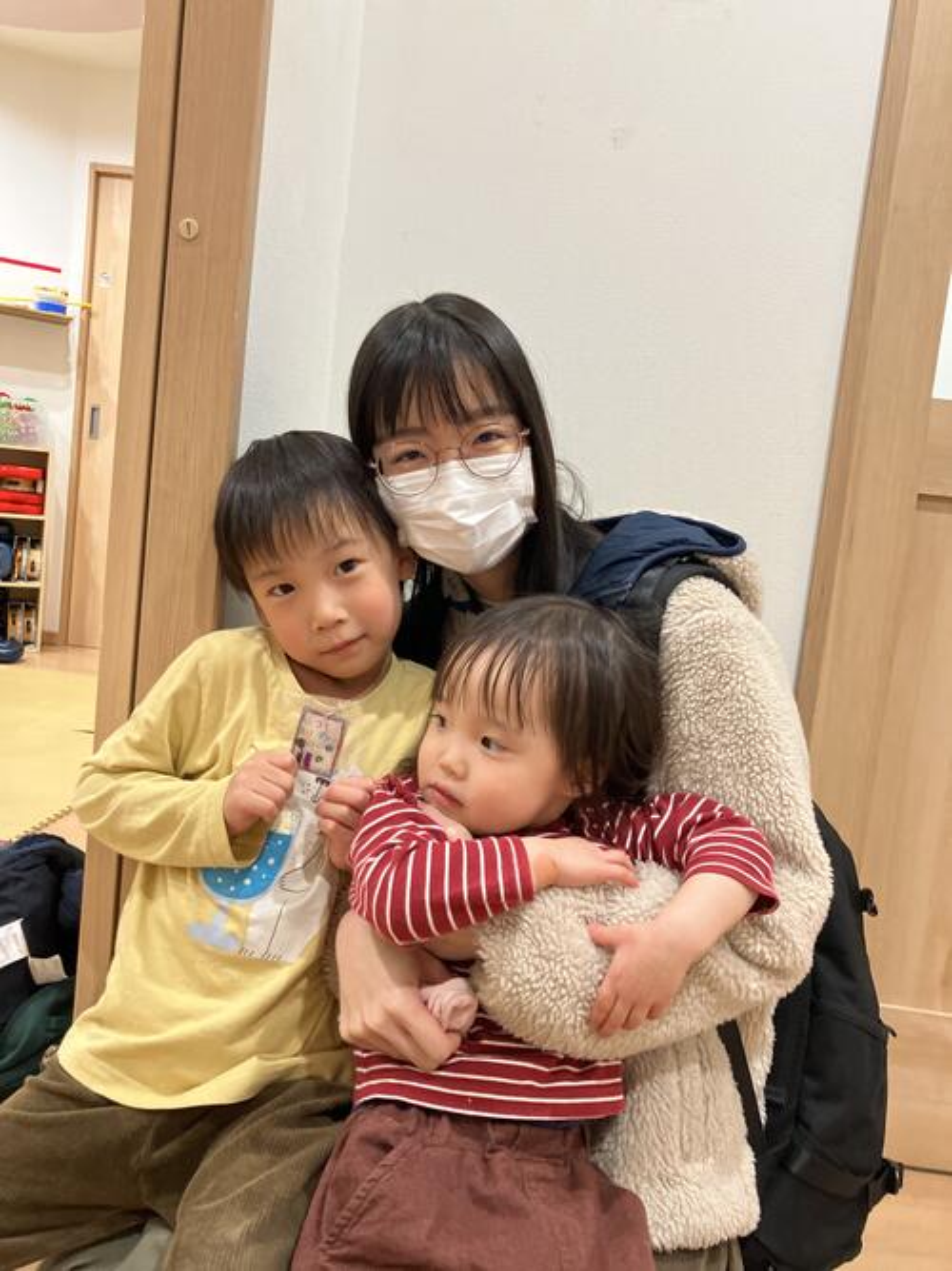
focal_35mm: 28
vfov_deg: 63.5
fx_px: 1027
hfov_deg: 49.7
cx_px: 476
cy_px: 636
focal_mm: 3.99
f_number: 1.8
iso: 200
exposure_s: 1/50
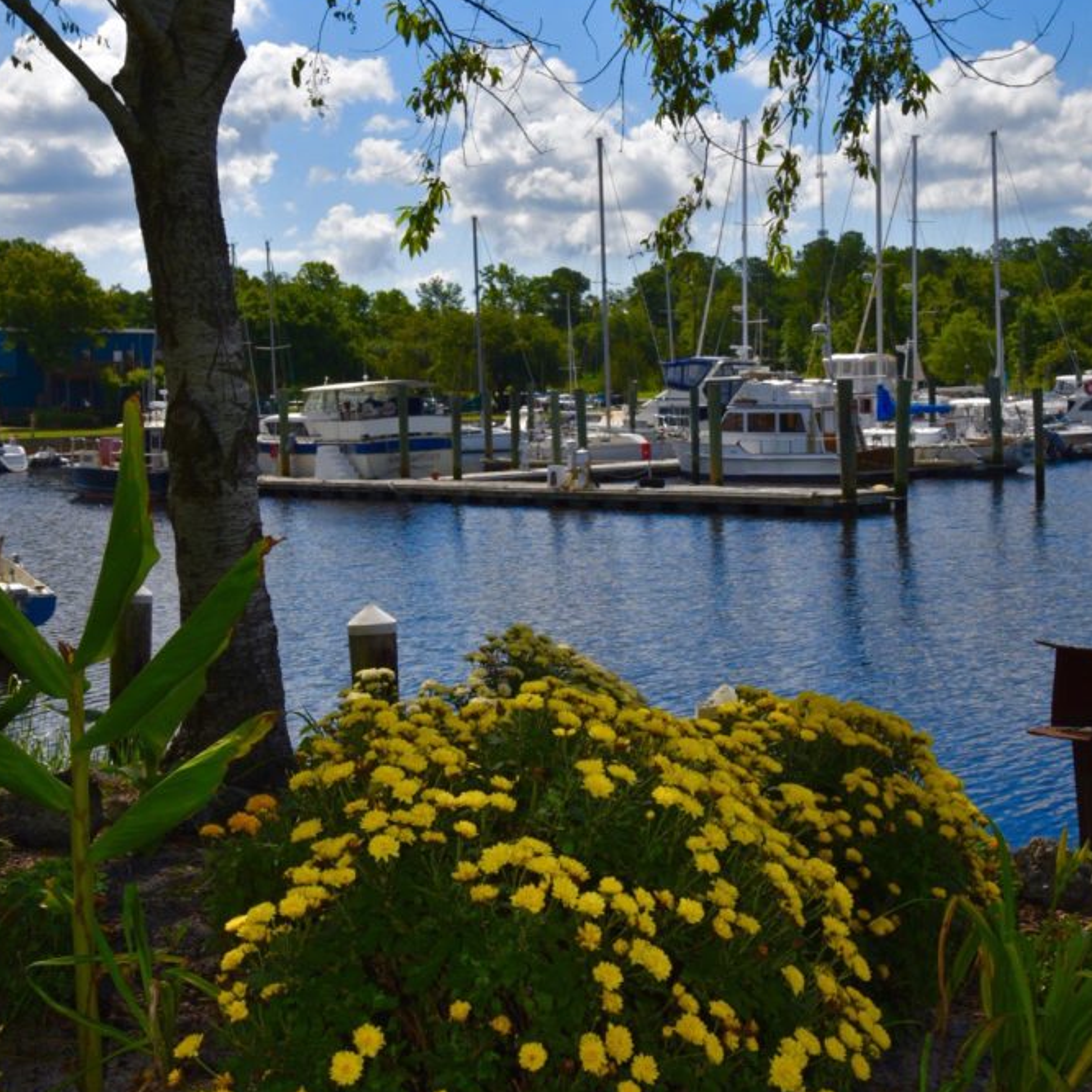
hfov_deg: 36.1
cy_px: 427
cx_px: 541
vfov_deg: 35.9
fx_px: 1677
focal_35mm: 47
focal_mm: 36
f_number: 18
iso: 200
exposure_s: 1/200
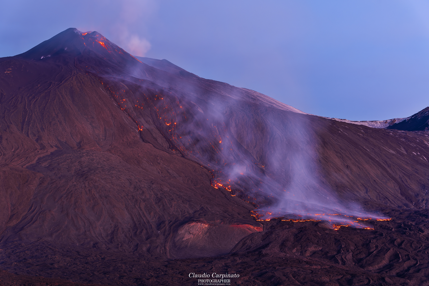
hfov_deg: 25.1
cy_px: 143
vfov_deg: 16.9
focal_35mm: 81
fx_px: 965
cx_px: 214
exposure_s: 13
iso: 100
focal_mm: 80
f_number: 6.3
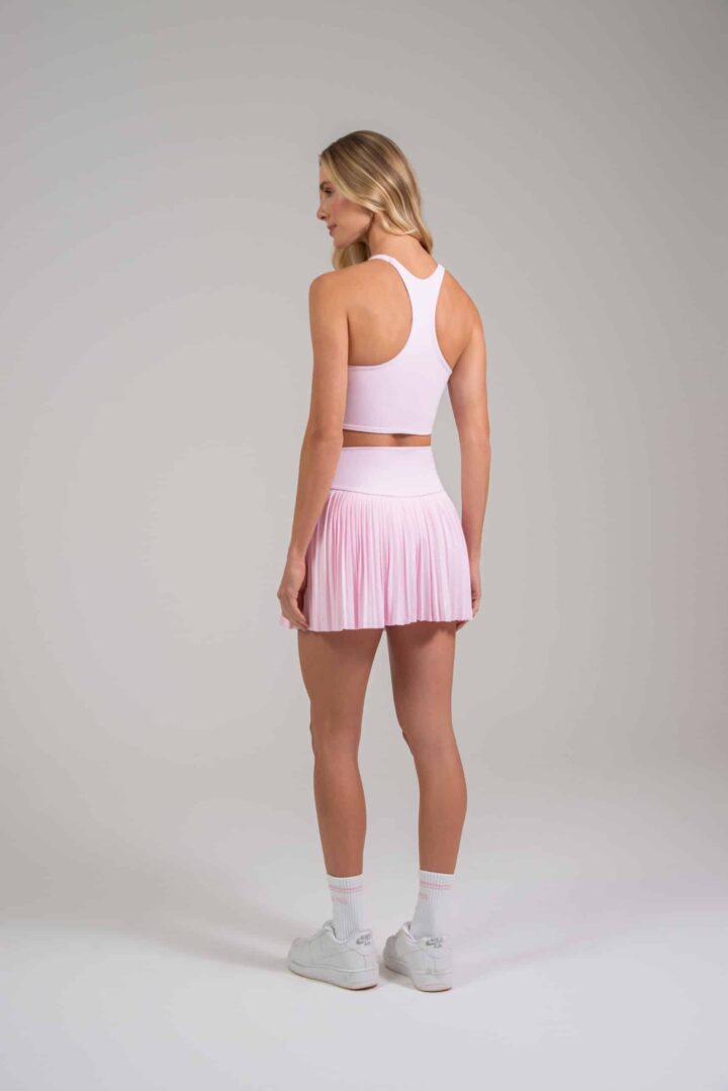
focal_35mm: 100
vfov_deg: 20.4
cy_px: 546
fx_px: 3033
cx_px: 364
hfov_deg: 13.7
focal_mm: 100
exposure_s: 1/100
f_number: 11
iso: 200
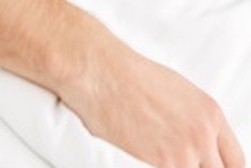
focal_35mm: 153
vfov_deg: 8.1
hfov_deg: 13.4
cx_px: 59
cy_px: -257
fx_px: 1067
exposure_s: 1/320
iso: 400
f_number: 3.2
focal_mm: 27
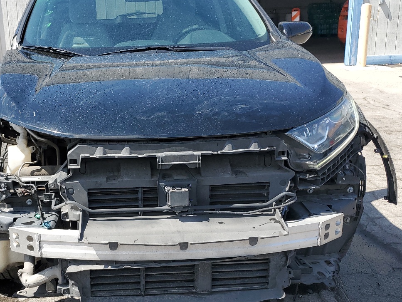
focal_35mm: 43
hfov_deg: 43.1
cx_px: 126
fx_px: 500
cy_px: 168
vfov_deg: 33.6
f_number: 1.5
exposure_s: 1/1667
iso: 50
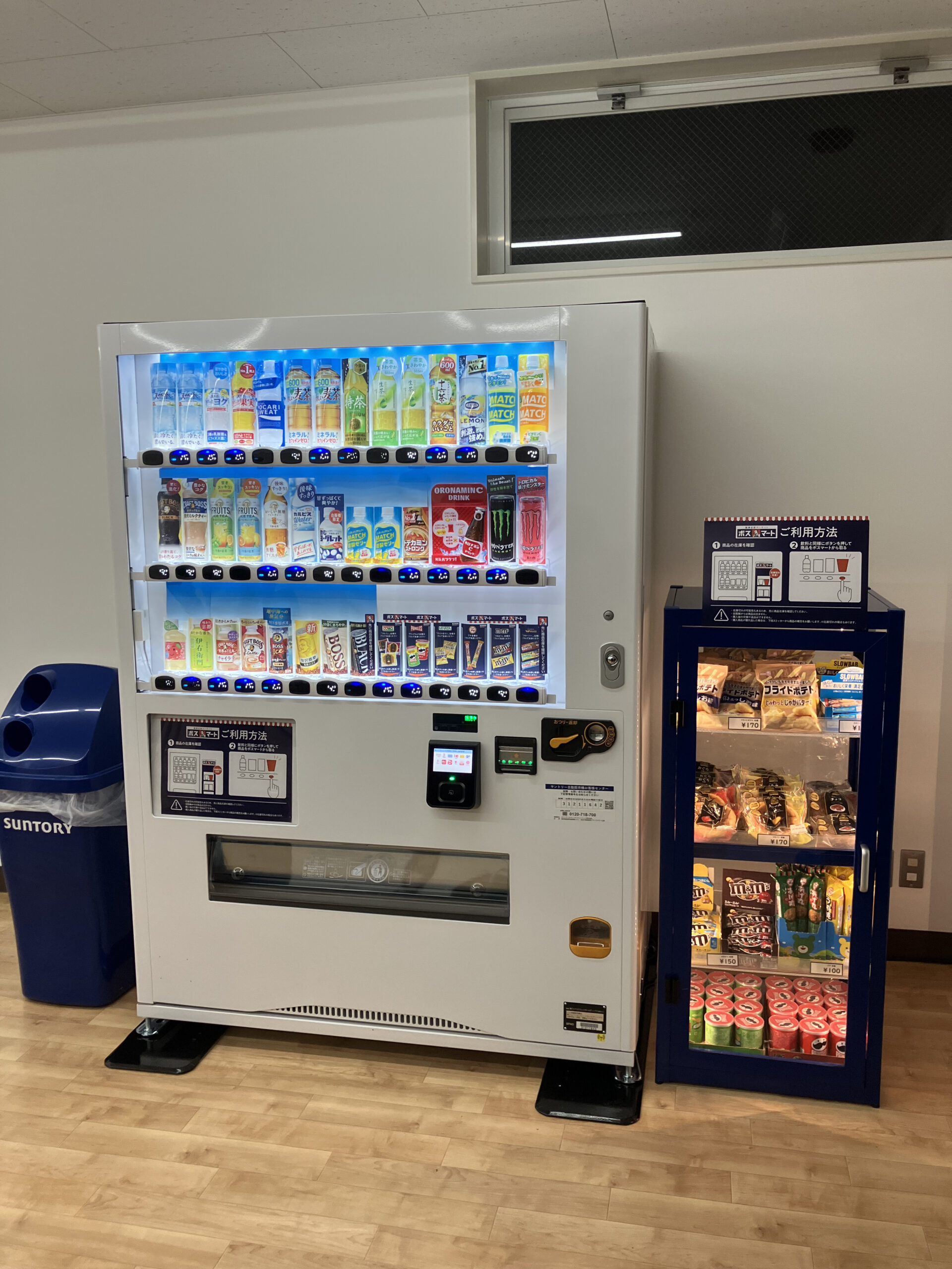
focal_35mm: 28
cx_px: 476
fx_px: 1027
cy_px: 634
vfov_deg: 63.4
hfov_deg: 49.7
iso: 80
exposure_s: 1/121
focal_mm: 3.99
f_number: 1.8
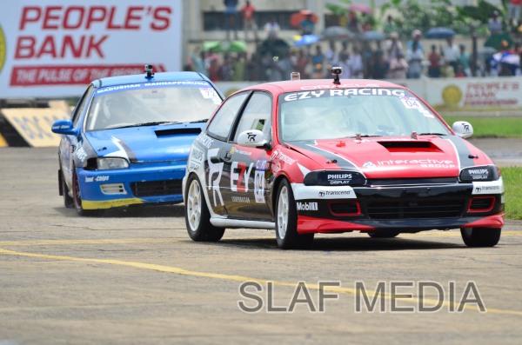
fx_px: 7811
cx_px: 261
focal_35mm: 540
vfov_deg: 2.5
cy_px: 172
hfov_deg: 3.8
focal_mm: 360
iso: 400
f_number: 5.3
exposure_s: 1/1600
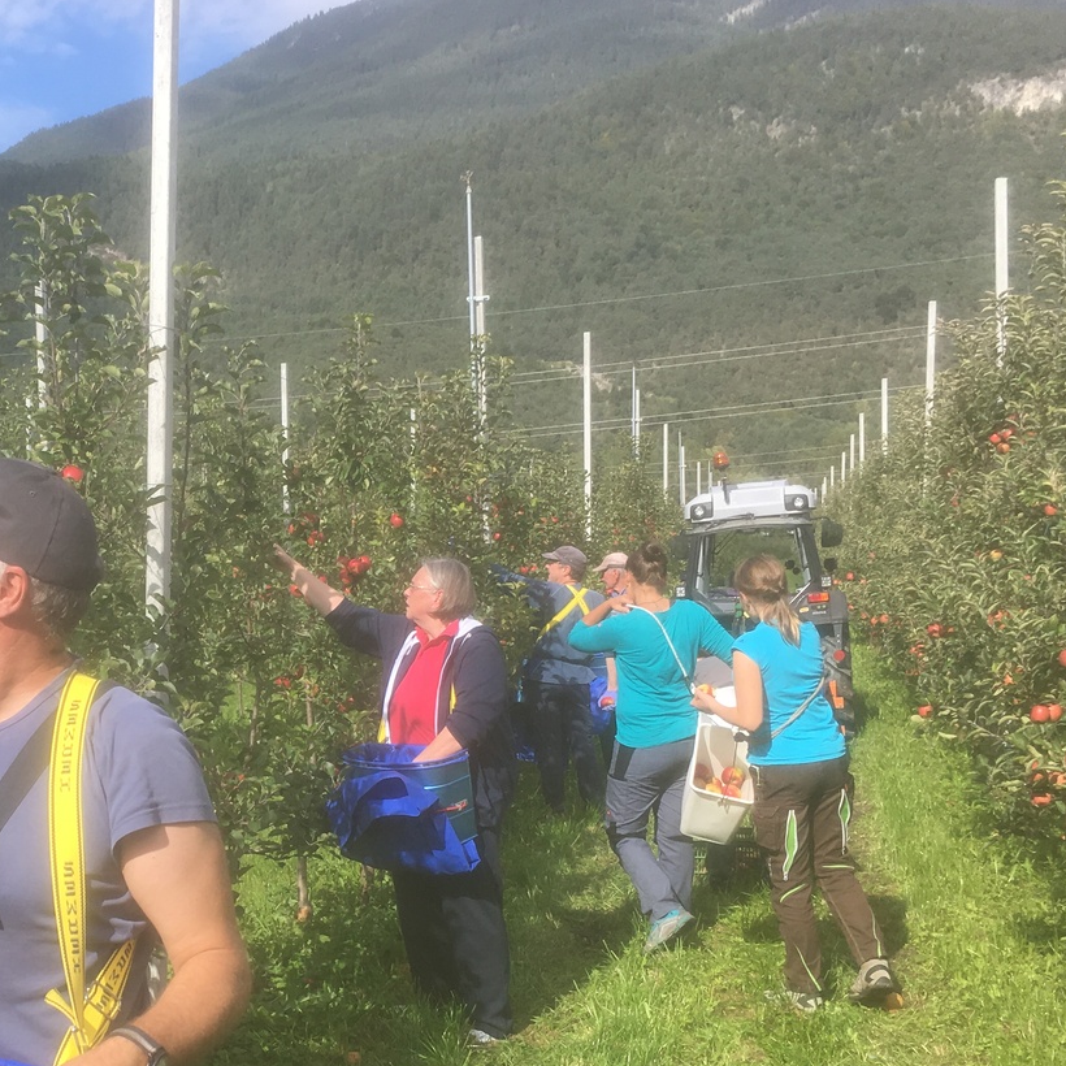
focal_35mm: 50
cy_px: 733
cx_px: 114
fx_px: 1742
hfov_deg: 32.4
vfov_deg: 33.6
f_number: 2.2
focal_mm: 4.15
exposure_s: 1/769
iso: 25
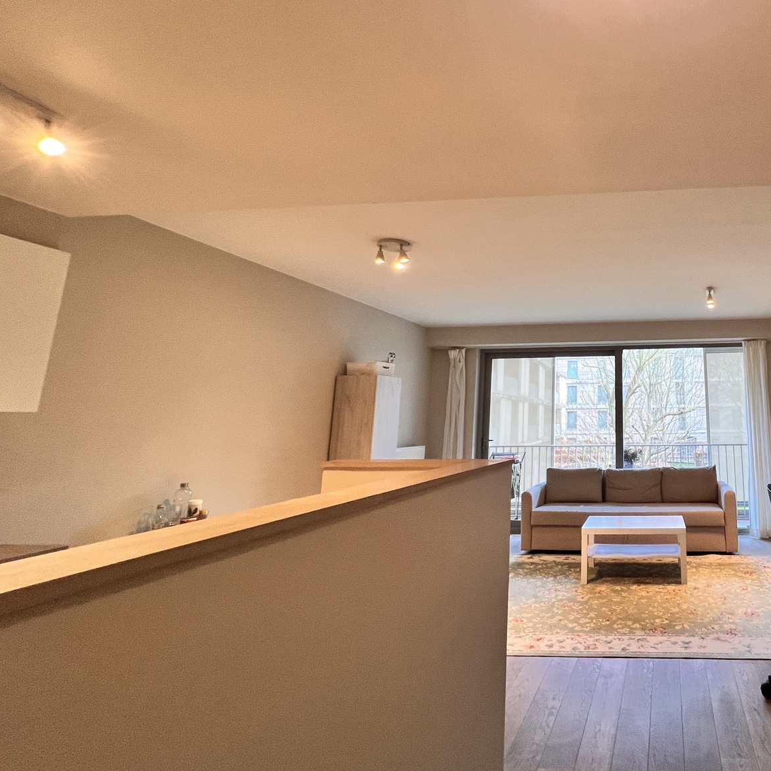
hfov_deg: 69.6
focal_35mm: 19
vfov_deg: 77.0
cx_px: 624
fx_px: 479
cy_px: 318
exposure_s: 1/50
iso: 160
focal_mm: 1.57
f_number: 1.8
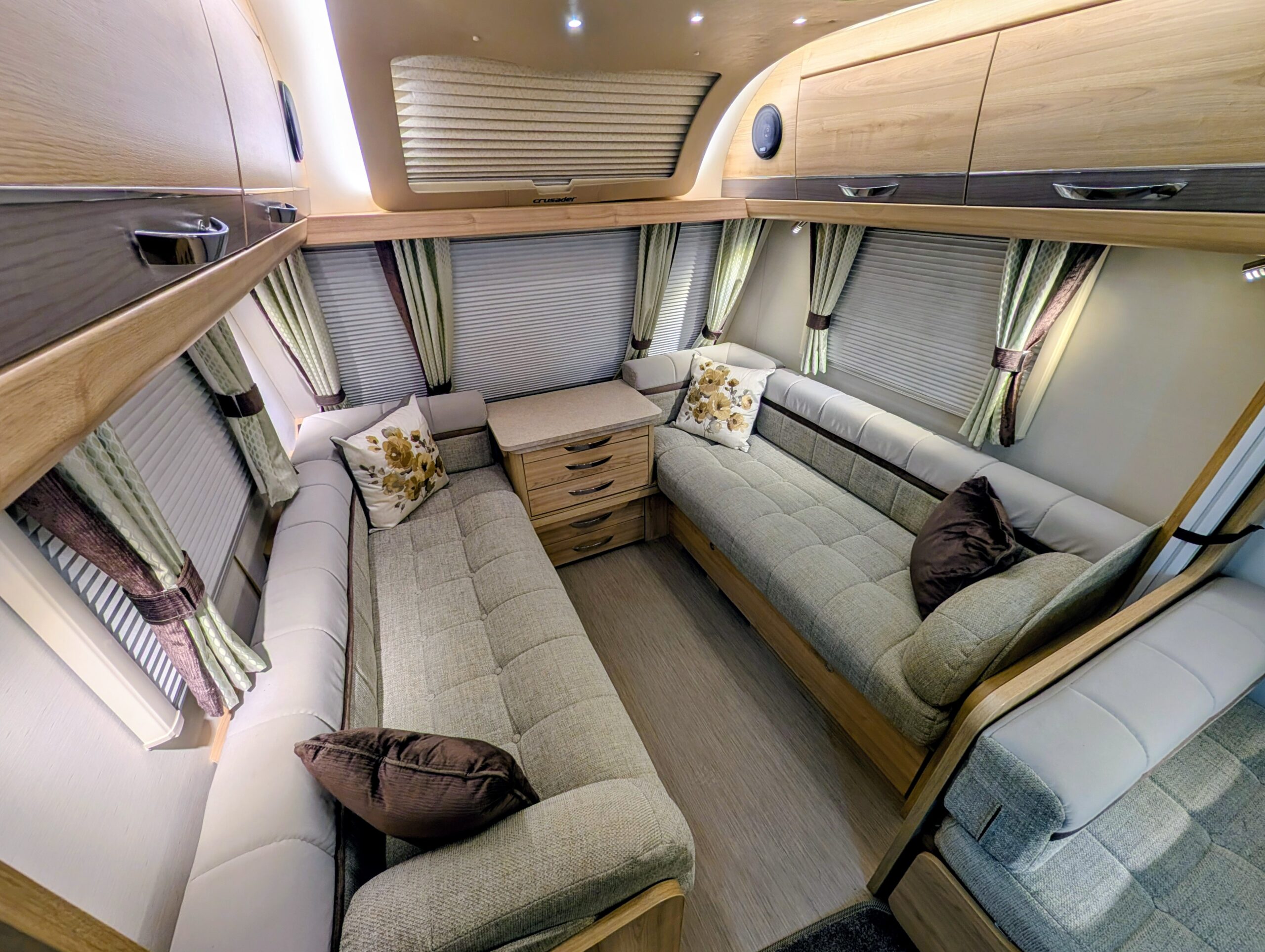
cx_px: 632
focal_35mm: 12
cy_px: 476
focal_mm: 2.02
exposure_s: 1/38.8
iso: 45
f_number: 1.7
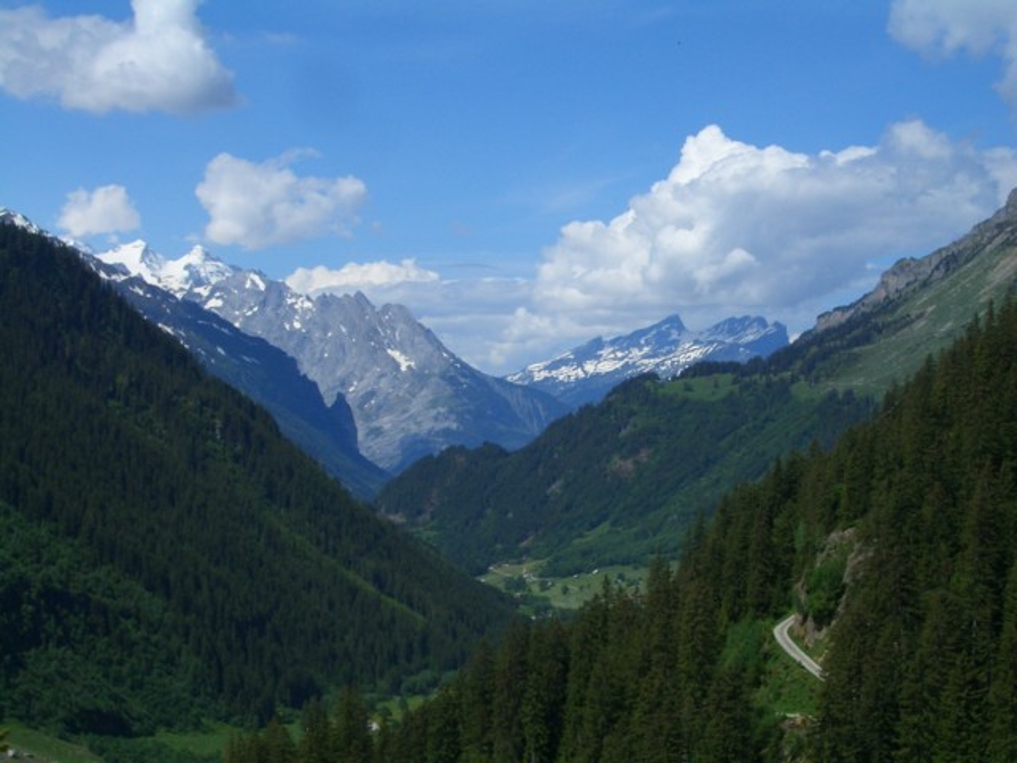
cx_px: 508
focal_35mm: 62
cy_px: 382
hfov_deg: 31.2
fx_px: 1822
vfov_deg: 23.7
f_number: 5.6
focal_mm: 10.2
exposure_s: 1/640
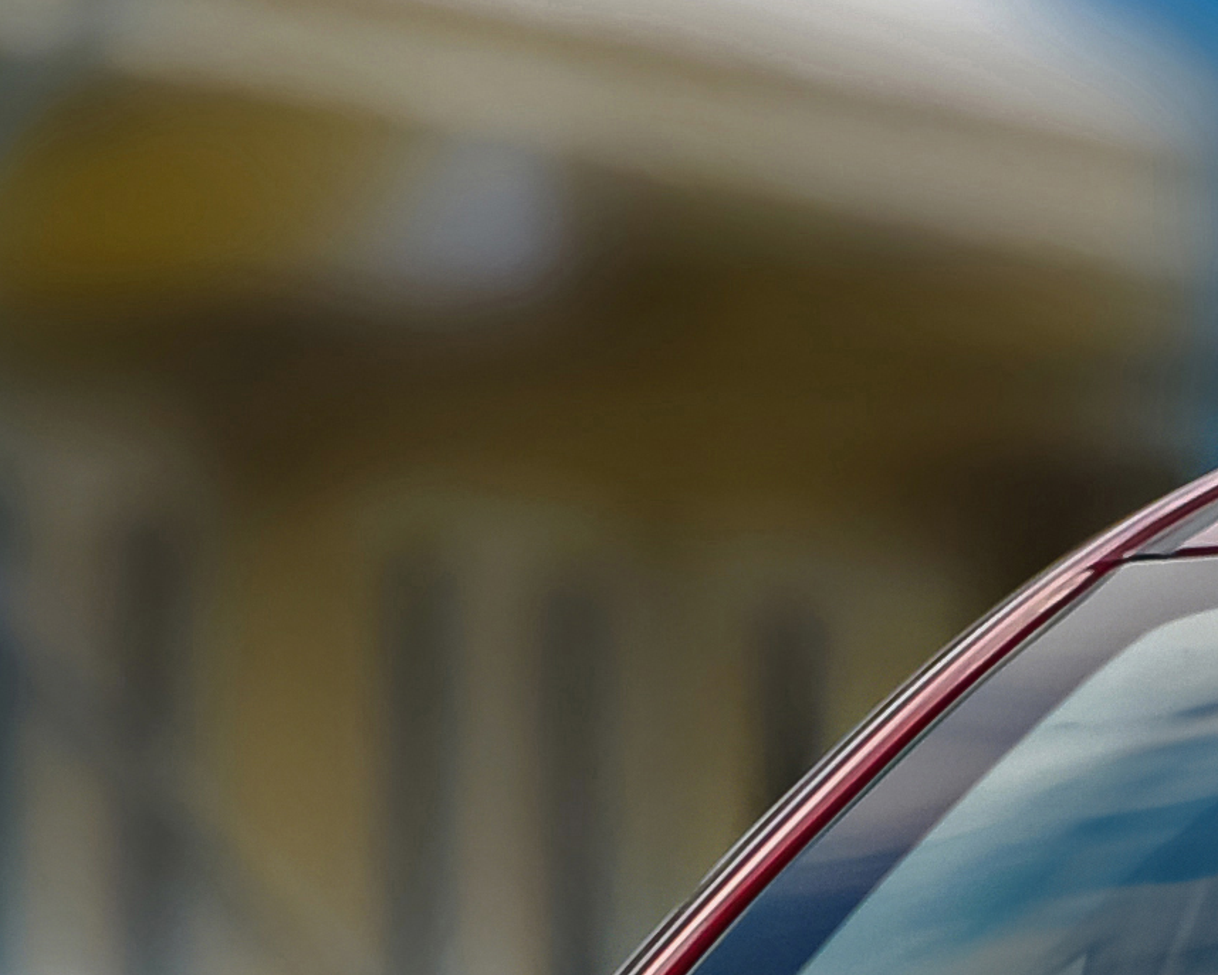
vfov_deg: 1.0
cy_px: 2073
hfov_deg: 1.3
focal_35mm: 1489
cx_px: 2445
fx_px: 53694
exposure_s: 1/160
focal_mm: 185
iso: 400
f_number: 5.6
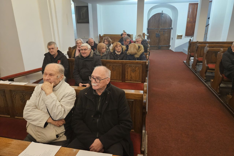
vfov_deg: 53.1
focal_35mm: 24
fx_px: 156
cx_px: 117
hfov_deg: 73.7
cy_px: 72
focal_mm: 5.4
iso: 640
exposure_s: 1/50
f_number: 1.8
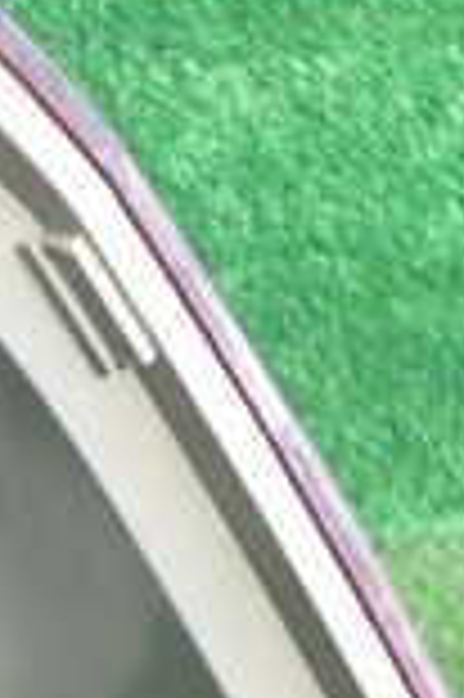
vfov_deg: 16.9
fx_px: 2344
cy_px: 446
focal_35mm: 121
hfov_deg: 10.7
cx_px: -347
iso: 200
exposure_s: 1/50
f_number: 2.3
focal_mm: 5.4
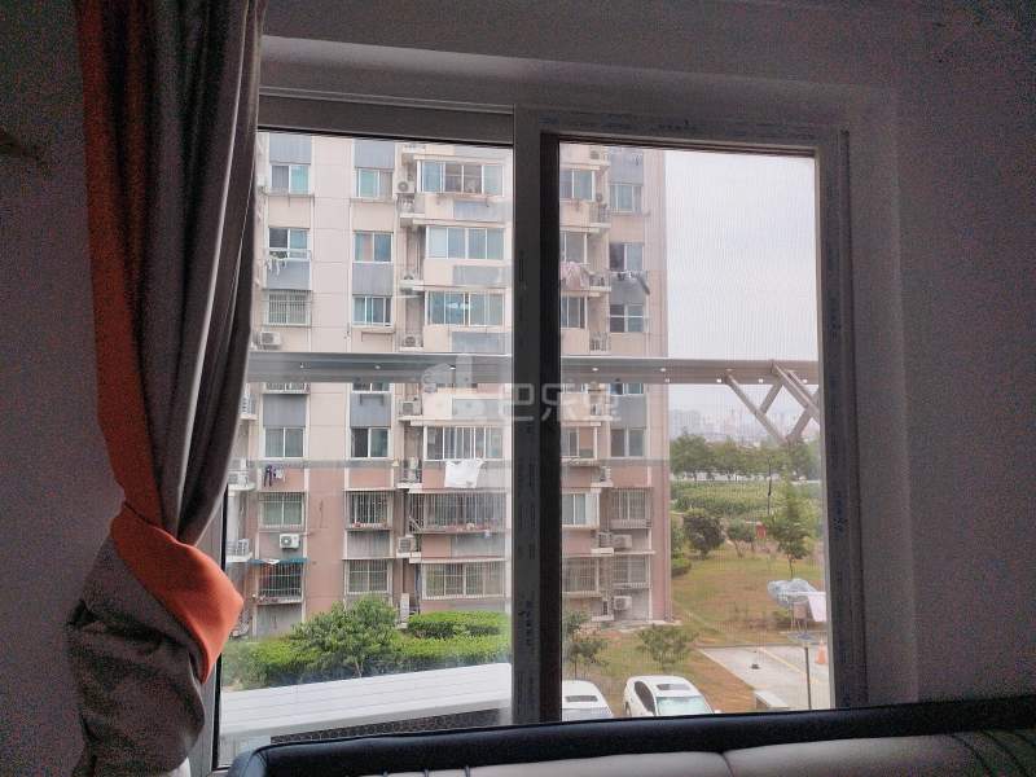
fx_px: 778
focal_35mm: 26
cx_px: 518
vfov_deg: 53.1
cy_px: 388
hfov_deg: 67.3
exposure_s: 1/324
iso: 100
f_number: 1.8
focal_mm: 6.24
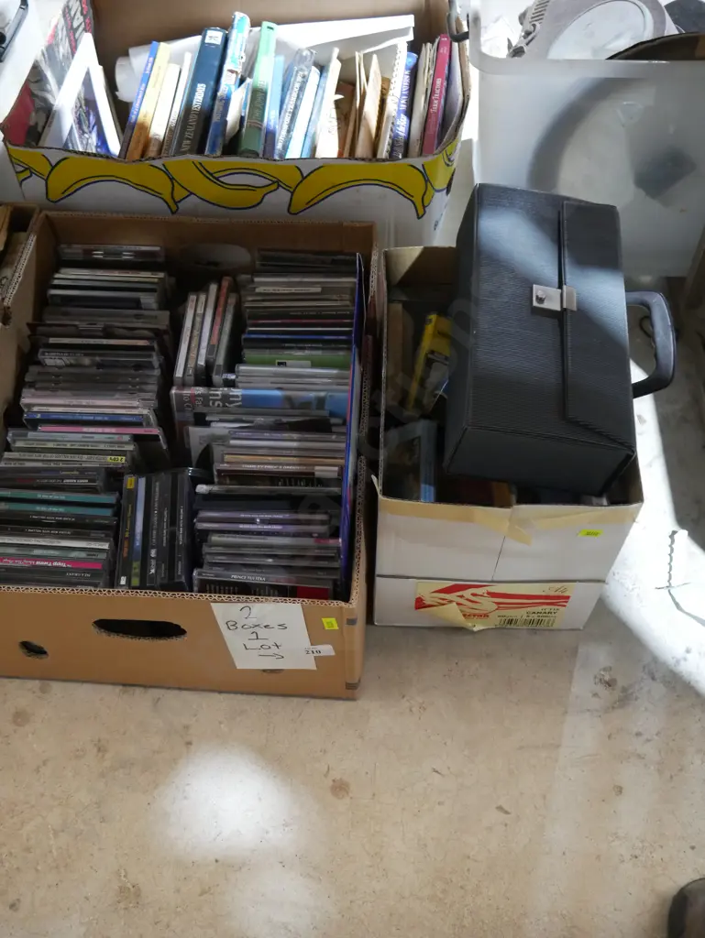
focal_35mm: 32
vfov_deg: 56.8
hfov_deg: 44.2
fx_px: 868
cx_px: 352
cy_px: 469
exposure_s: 1/60
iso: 2500
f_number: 3.6
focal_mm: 16
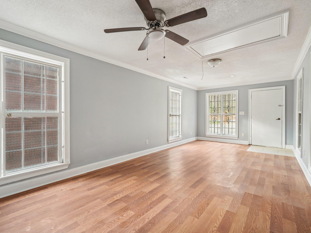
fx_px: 144
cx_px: 161
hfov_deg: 94.5
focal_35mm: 16
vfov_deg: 78.1
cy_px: 117
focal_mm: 14
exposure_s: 1/15
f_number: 8
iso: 400
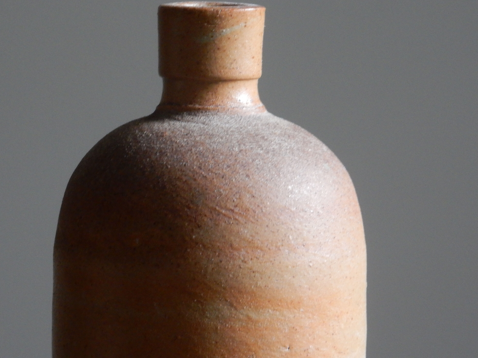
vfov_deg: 5.3
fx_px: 3908
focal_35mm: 283
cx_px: 187
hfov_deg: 7.0
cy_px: 170
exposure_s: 1/15
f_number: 6.3
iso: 400
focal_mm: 40.9
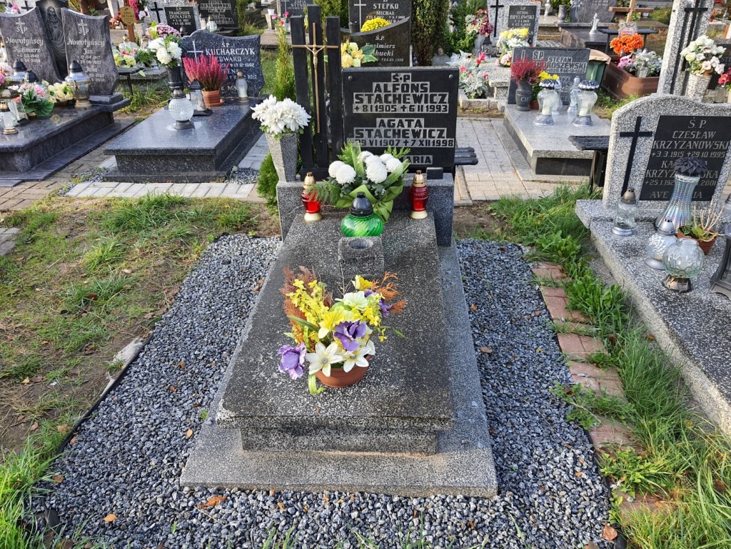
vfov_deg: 53.1
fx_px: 549
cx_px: 366
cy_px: 274
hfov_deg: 67.3
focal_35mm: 26
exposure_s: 1/263
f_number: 1.7
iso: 50
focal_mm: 4.32
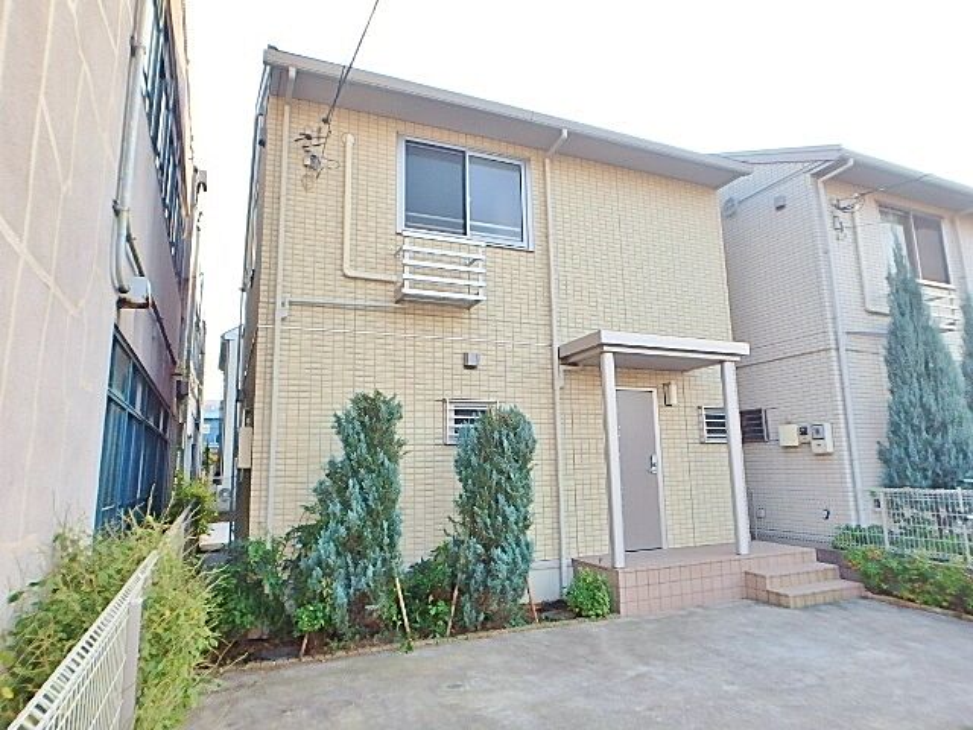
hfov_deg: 79.0
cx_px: 486
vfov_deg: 63.4
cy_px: 365
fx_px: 590
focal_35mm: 21
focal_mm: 3.7
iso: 125
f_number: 3.5
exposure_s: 1/100
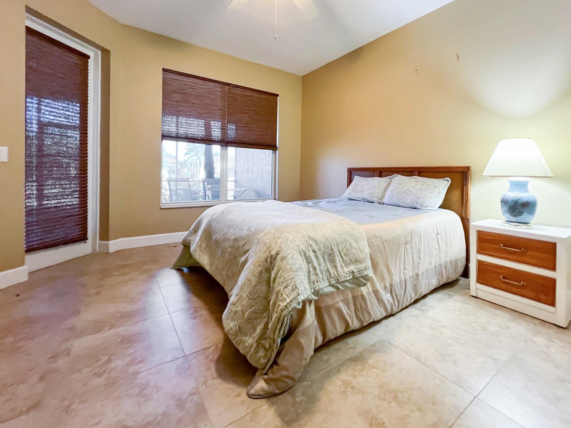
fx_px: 231
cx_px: 302
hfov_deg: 102.0
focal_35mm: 14
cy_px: 206
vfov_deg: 85.6
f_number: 1.8
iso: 500
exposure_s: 1/60
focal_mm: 1.57
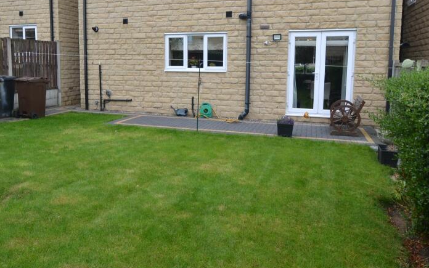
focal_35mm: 27
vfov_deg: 45.4
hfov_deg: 68.3
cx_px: 197
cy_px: 93
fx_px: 316
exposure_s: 1/125
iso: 110
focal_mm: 12
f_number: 5.6
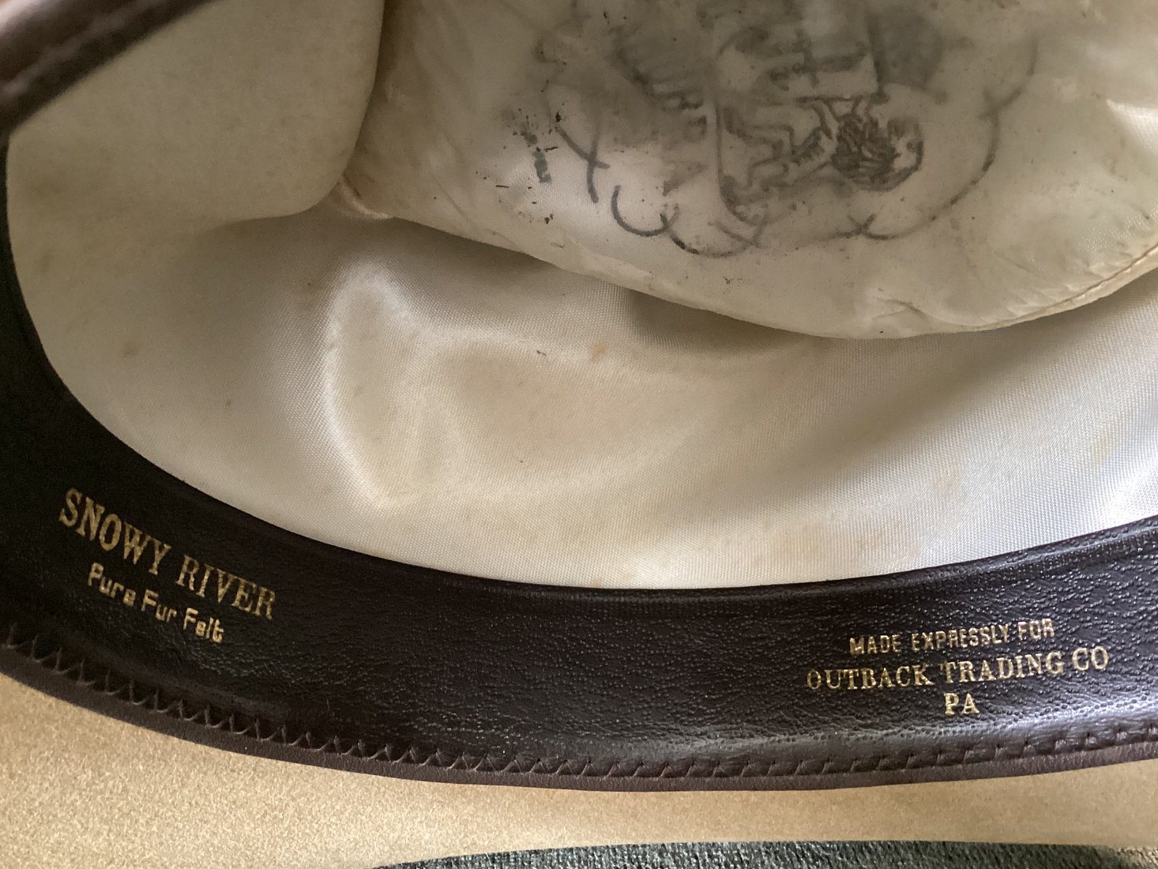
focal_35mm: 32
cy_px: 429
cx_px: 564
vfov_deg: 44.2
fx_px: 1071
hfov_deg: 56.8
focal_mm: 3.3
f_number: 2.4
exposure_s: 1/50
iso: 320
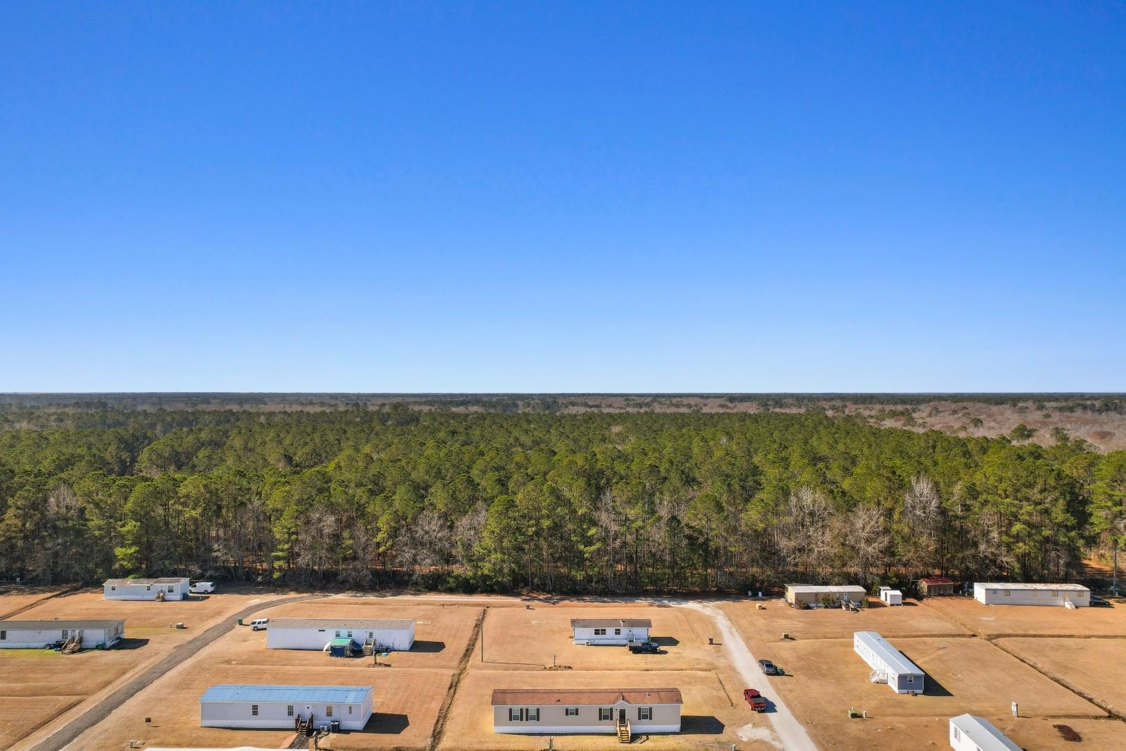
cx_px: 563
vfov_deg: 57.2
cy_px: 376
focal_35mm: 22
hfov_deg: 78.6
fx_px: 688
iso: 110
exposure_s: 1/500
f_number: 2.8
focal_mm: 8.38
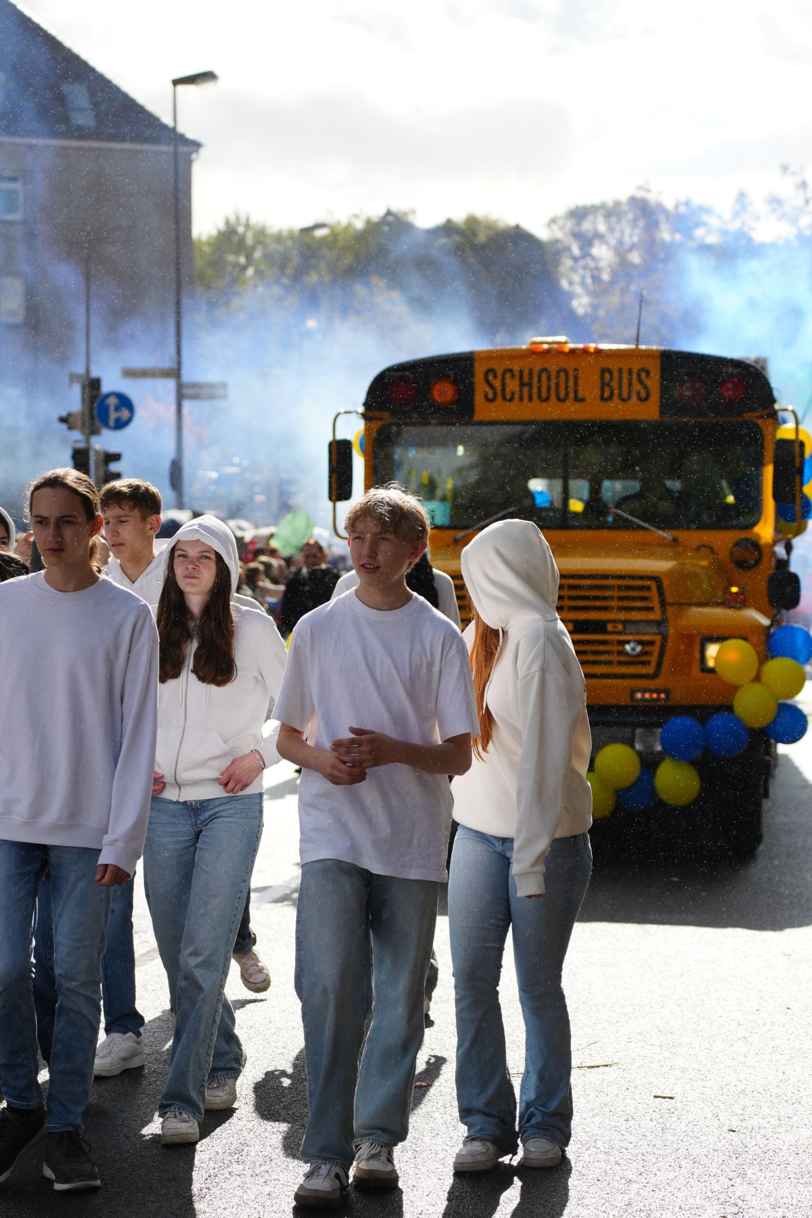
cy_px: 609
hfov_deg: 15.5
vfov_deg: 23.1
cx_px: 406
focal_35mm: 88
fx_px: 2978
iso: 200
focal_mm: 59
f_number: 2.8
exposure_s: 1/5000
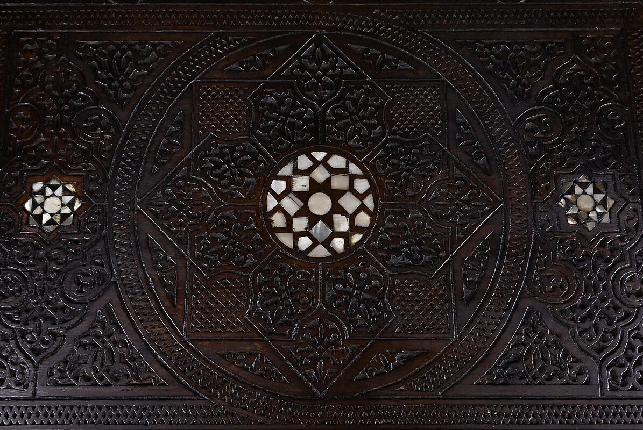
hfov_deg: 68.3
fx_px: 474
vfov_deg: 48.9
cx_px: 322
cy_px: 215
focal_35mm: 26
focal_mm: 26.5
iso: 5000
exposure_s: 1/80
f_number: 5.6
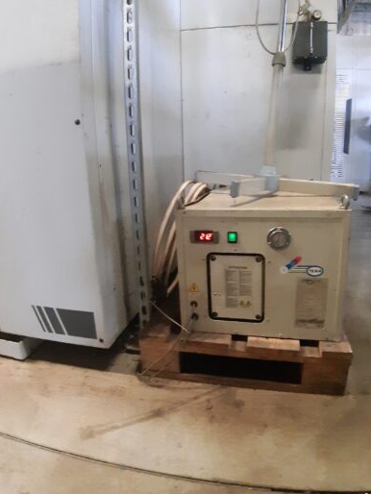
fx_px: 300
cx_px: 213
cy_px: 227
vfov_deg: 78.8
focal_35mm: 21
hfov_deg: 63.2
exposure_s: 1/20
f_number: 2.4
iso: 640
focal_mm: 1.87
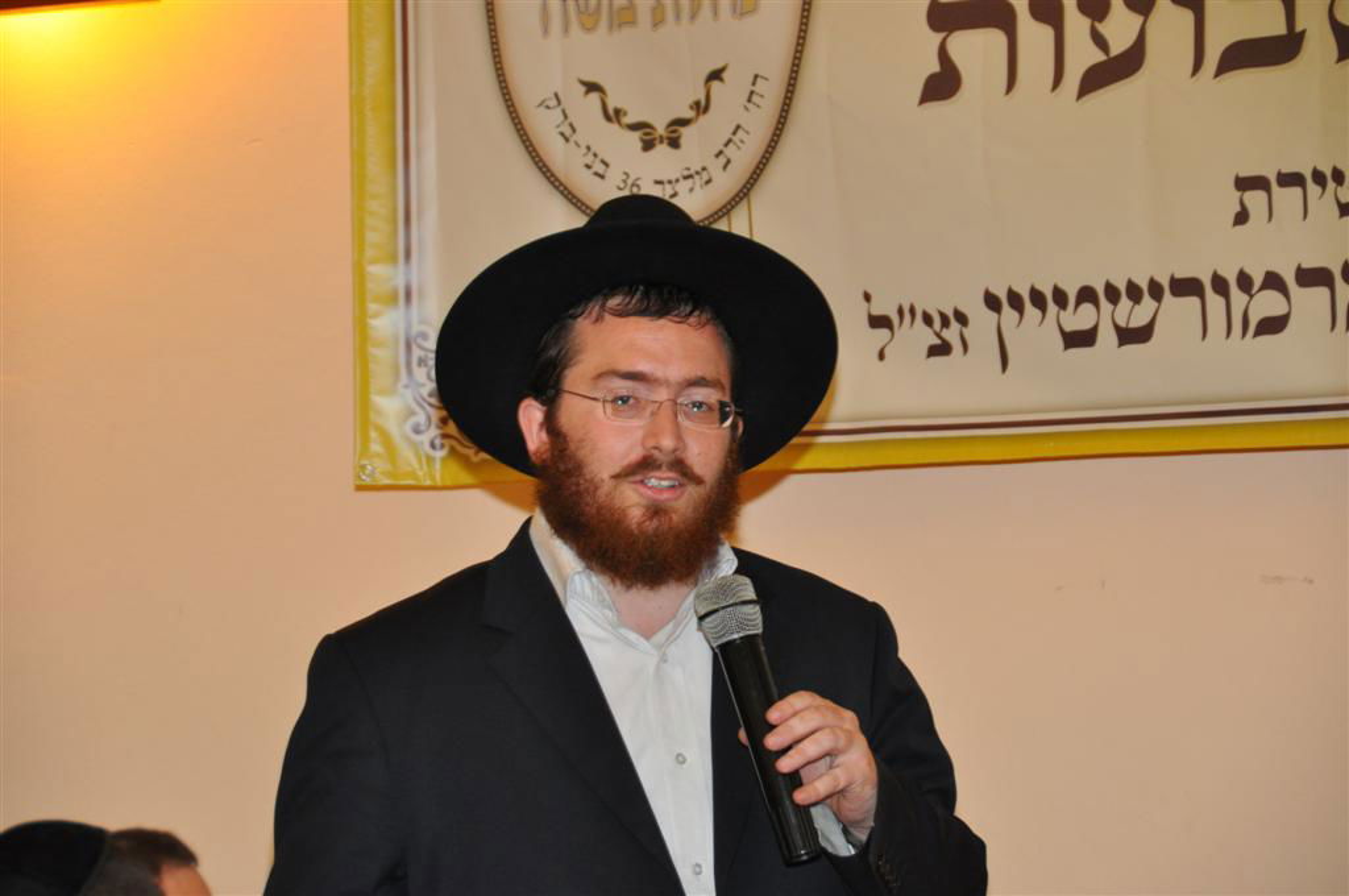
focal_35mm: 158
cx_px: 674
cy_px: 448
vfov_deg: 8.7
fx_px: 5894
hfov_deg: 13.1
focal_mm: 105
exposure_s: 1/60
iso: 800
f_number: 5.3
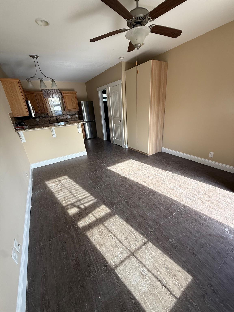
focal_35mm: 14
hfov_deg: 85.7
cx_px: 117
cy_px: 156
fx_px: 126
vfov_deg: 102.1
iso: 64
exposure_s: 1/99
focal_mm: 2.22
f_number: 2.2
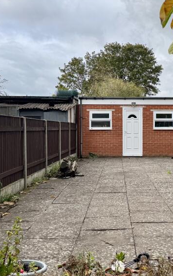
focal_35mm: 46
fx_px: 347
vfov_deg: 43.5
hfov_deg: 27.5
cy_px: 135
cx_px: 136
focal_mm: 6.76
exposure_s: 1/1456
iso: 80
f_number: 1.78
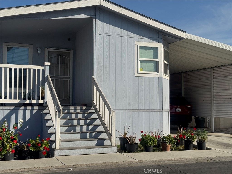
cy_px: 87
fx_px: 322
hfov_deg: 39.7
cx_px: 116
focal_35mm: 48
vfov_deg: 30.3
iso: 64
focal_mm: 6.76
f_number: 1.78
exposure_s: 1/7937
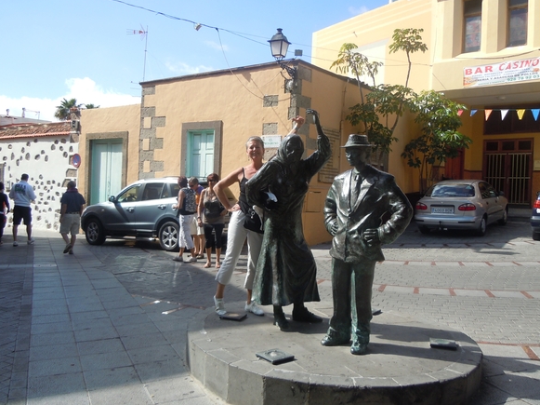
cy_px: 203
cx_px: 263
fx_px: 483
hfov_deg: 58.4
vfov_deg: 45.4
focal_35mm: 31
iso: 100
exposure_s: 1/640
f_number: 3.5
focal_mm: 5.4
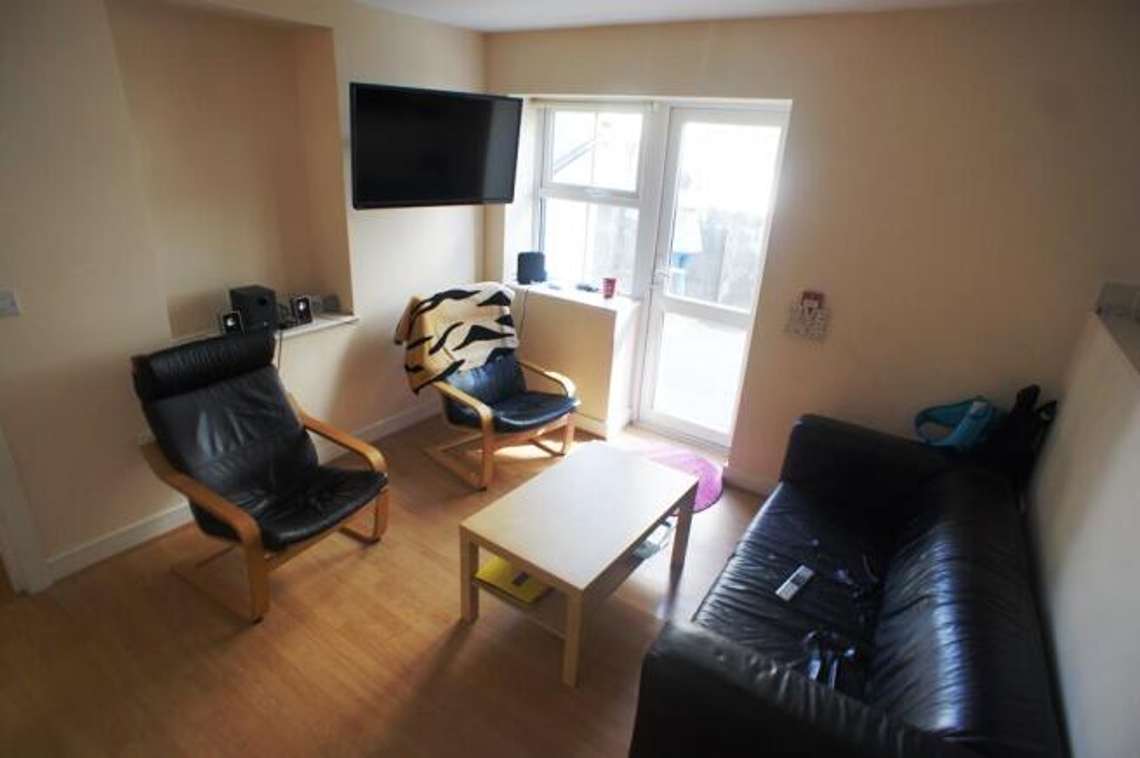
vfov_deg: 53.0
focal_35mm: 24
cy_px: 379
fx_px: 759
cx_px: 570
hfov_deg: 73.8
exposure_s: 1/40
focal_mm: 16
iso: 200
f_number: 3.5
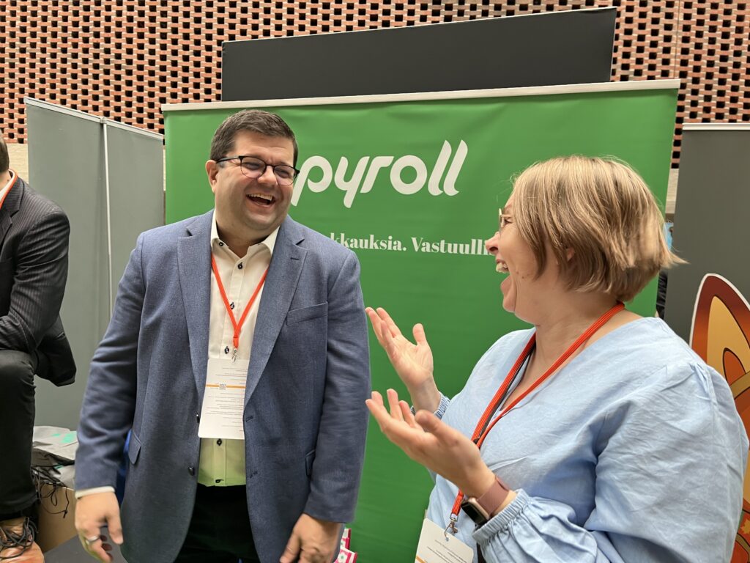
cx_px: 375
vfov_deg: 53.1
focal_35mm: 26
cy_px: 282
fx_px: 563
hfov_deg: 67.3
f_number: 1.6
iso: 100
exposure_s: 1/50
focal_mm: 5.1
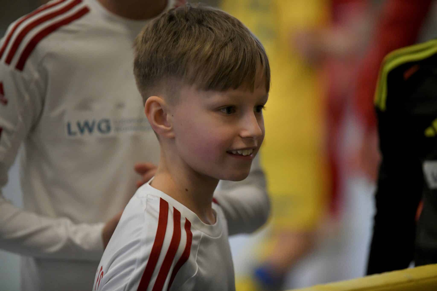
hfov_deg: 10.3
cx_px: 218
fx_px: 2427
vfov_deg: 6.9
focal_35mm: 200
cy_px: 146
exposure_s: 1/1250
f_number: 2.8
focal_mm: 200
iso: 5000
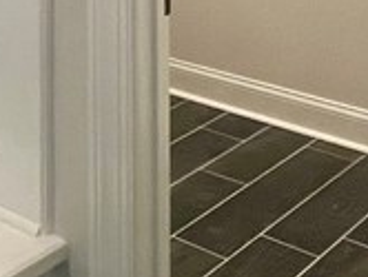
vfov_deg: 15.8
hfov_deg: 19.4
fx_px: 852
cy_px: -222
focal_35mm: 80
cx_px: -264
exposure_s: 1/120
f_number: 1.8
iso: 250
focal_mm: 1.57
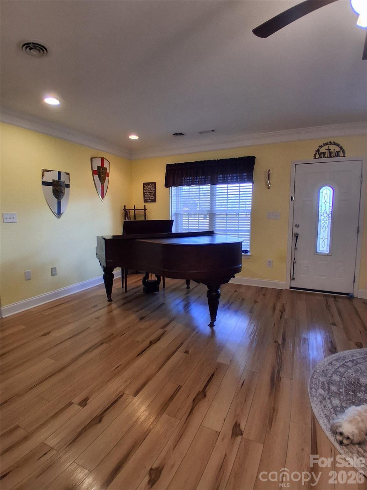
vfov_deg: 91.0
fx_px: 240
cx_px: 184
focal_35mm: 17
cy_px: 245
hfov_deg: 74.7
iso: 125
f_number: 2.2
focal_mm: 1.4
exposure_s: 1/40
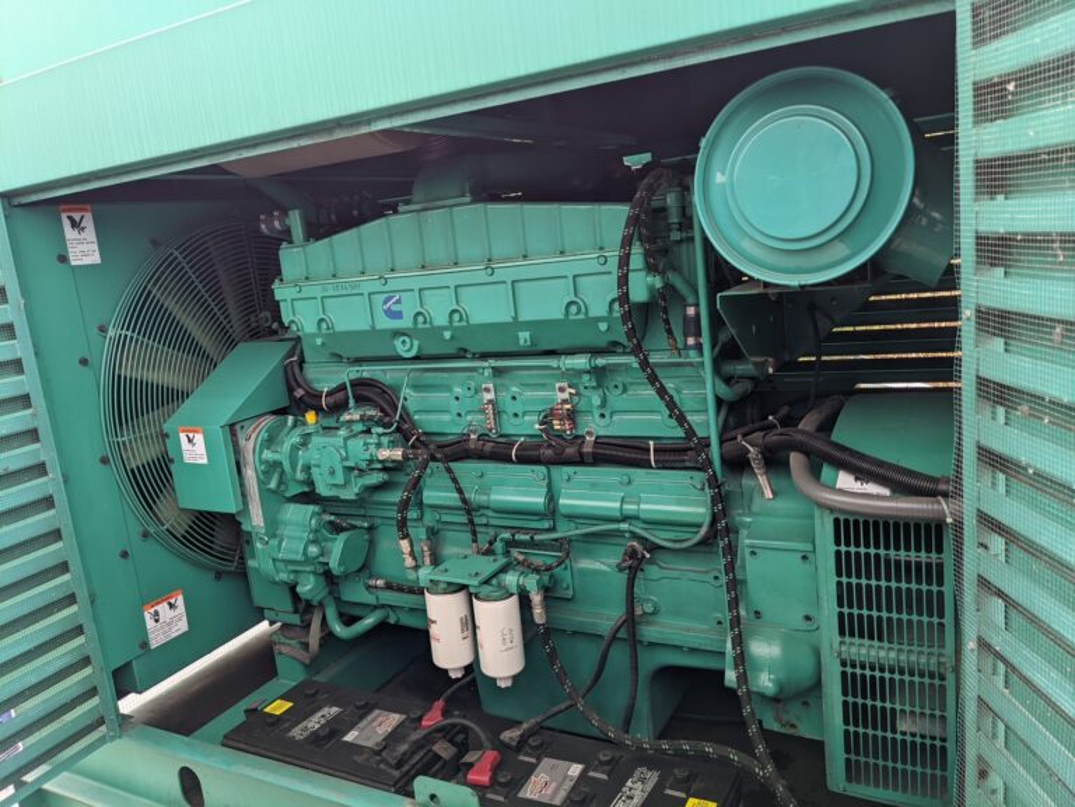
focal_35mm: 27
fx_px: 838
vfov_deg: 51.4
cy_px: 404
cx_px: 538
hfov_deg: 65.3
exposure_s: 1/95
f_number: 1.73
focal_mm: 4.38
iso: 56
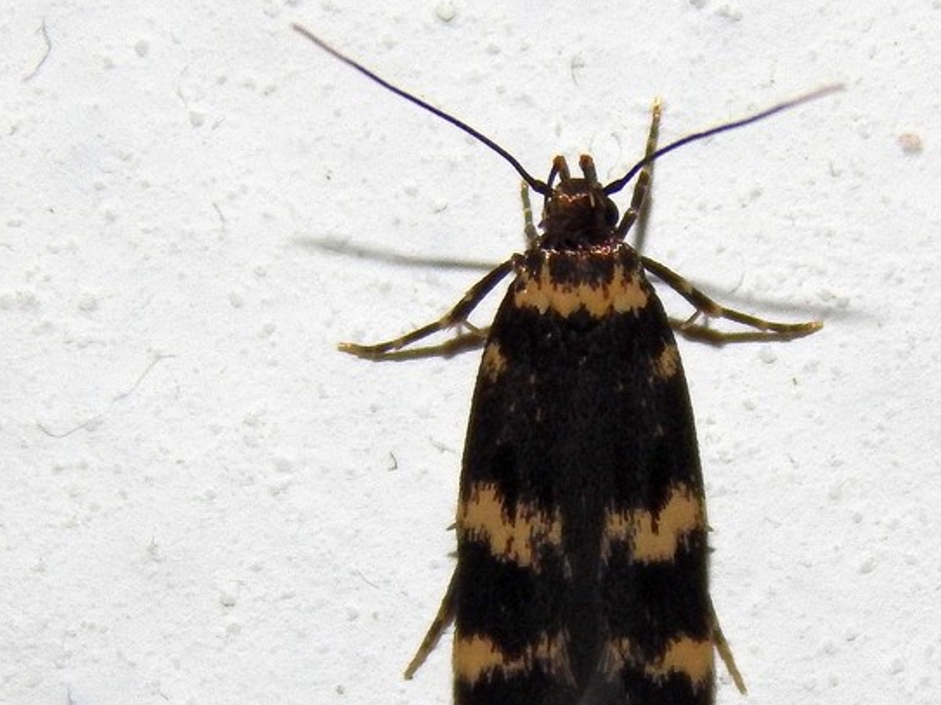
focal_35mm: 308
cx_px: 546
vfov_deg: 4.8
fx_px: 8371
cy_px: 431
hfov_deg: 6.4
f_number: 10.9
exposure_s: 1/30
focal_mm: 37.1
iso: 200
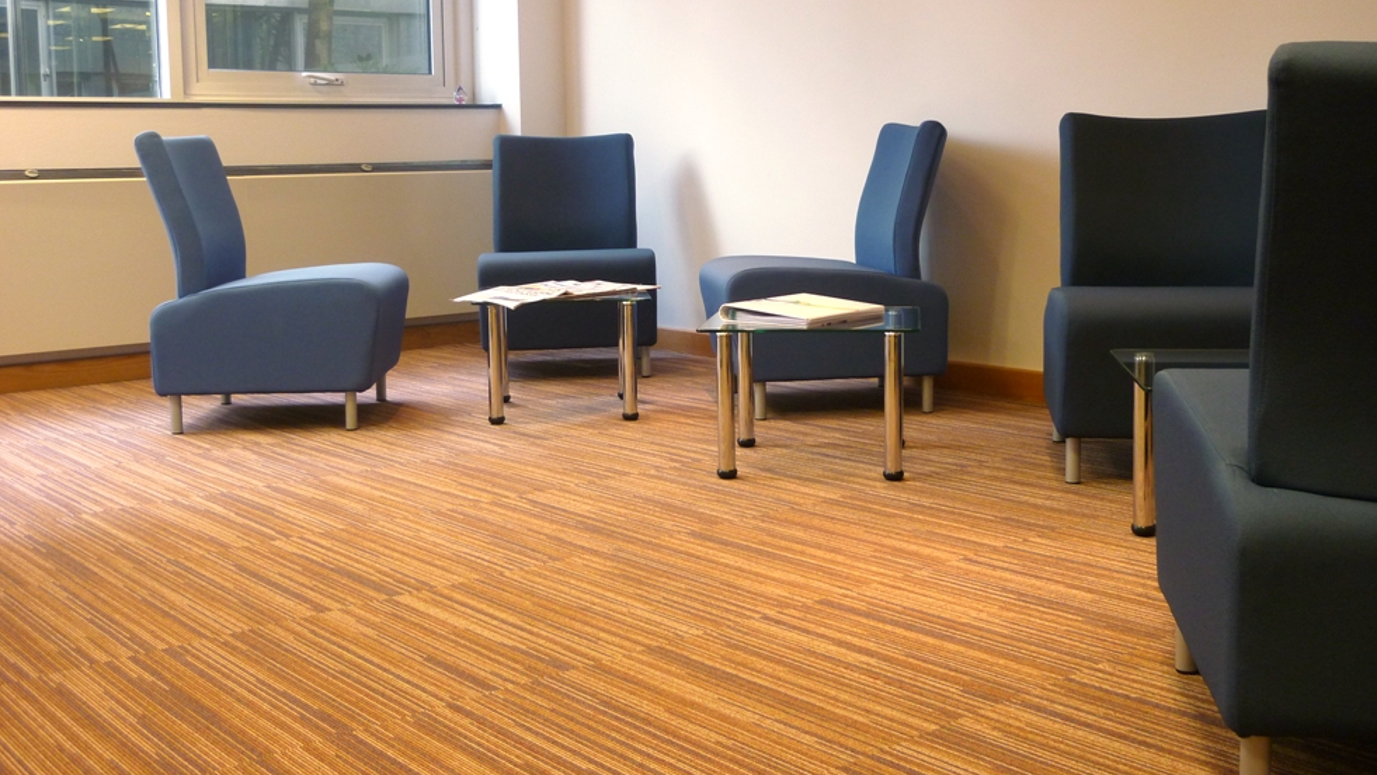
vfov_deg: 29.6
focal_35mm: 40
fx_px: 1461
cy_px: 278
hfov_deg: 50.5
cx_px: 693
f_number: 3
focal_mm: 6.4
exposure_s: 1/30
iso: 160
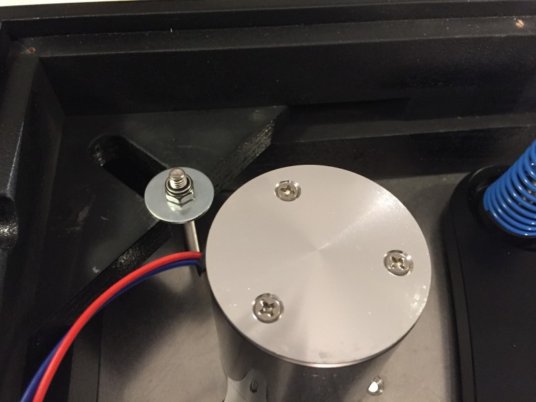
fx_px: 449
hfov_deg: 61.7
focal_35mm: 29
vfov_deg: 48.2
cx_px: 268
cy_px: 201
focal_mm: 4.15
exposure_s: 1/17
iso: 250
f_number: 2.2
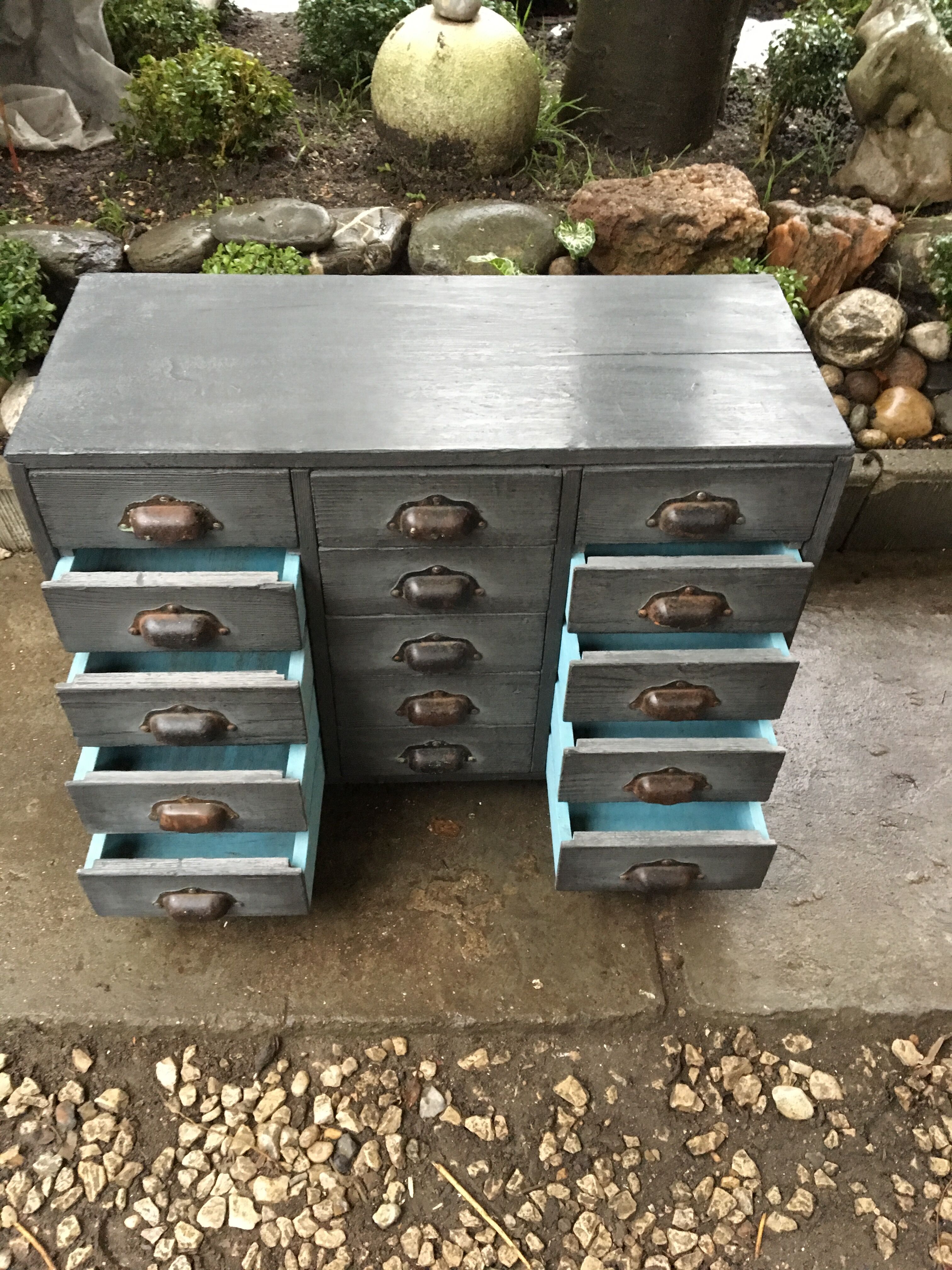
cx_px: 476
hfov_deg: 48.2
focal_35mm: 29
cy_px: 635
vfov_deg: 61.7
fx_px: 1063
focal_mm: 4.15
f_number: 2.2
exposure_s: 1/17
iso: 250
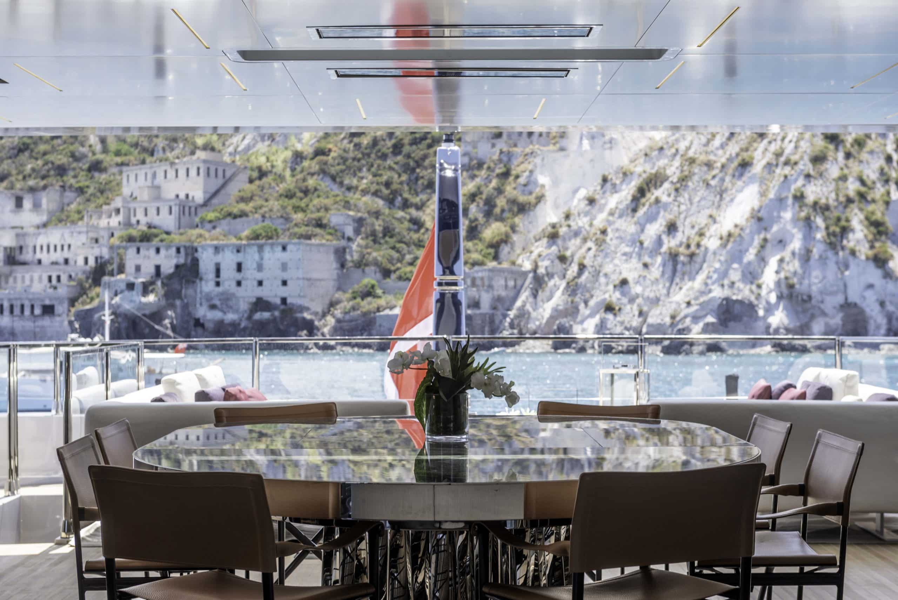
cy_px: 300
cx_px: 449
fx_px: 1747
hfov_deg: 28.8
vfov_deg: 19.5
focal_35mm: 70
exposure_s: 1/160
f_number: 8
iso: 100
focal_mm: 70
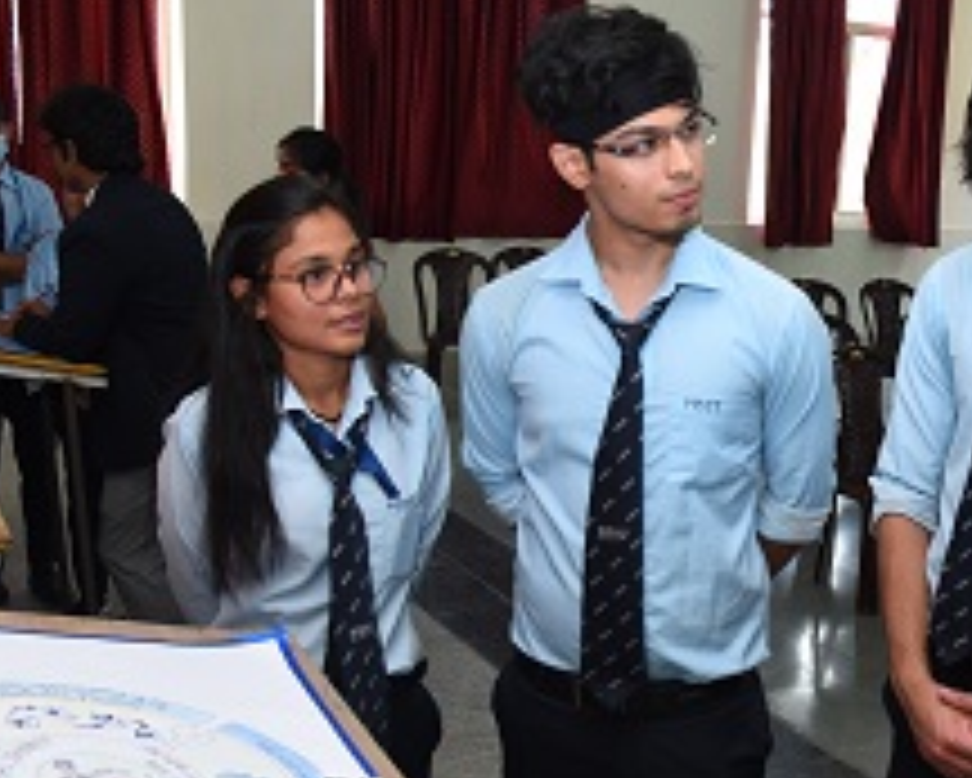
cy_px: 544
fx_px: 1353
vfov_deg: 31.7
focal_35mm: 47
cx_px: 760
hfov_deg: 38.2
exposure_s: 1/125
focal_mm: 24
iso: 1000
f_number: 6.3
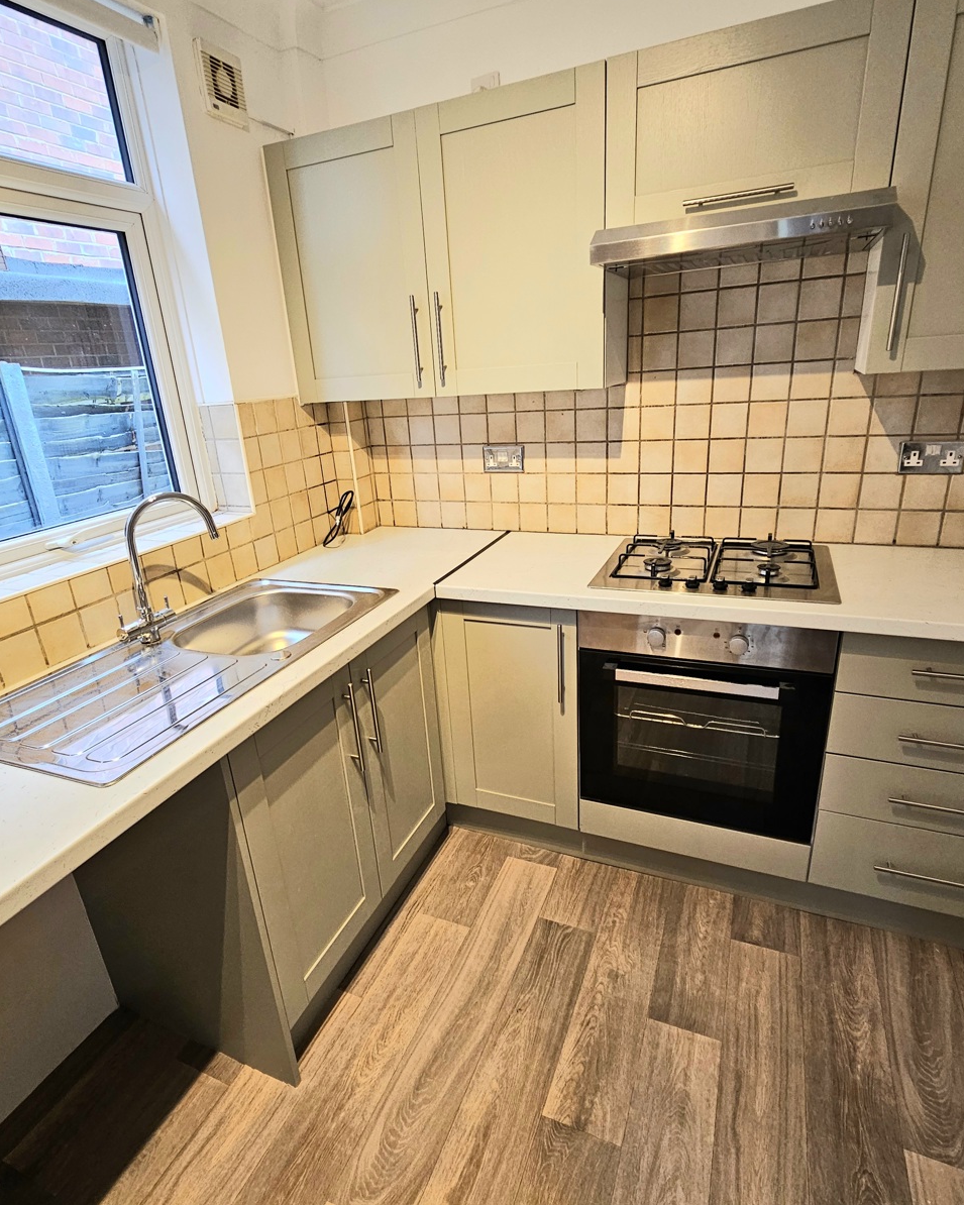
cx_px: 450
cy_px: 600
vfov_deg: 89.6
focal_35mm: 17
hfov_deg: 76.9
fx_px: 606
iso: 160
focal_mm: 2.2
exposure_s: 1/70.9
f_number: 2.2
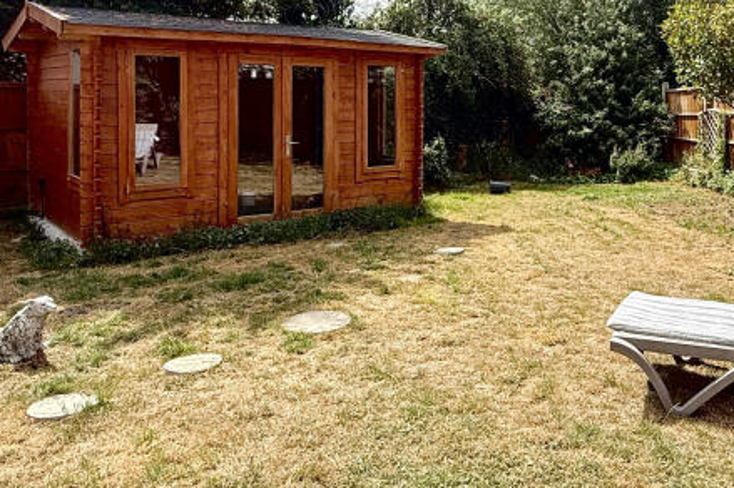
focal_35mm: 34
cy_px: 117
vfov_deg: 37.8
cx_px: 482
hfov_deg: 54.8
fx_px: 693
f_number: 2.2
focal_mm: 2.22
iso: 50
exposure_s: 1/1211
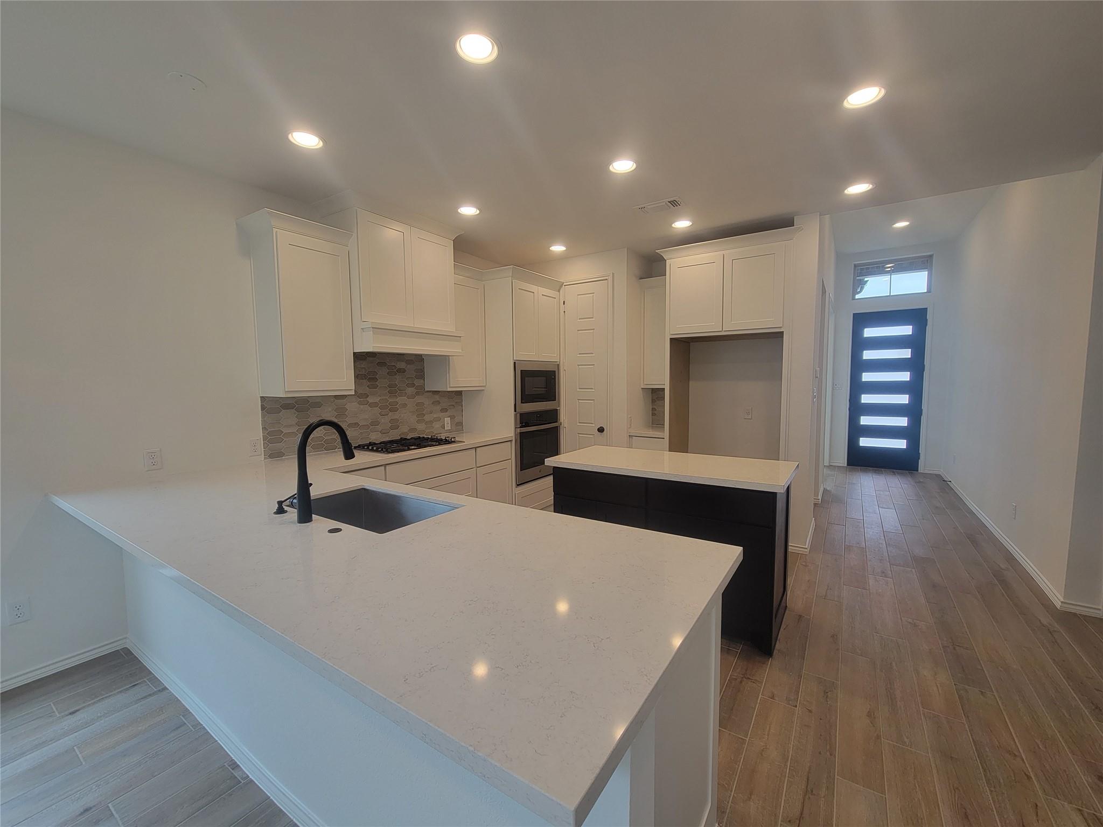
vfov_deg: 89.9
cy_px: 414
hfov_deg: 106.2
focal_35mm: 13
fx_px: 414
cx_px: 552
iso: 50
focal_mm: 2.2
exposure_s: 1/60
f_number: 2.2
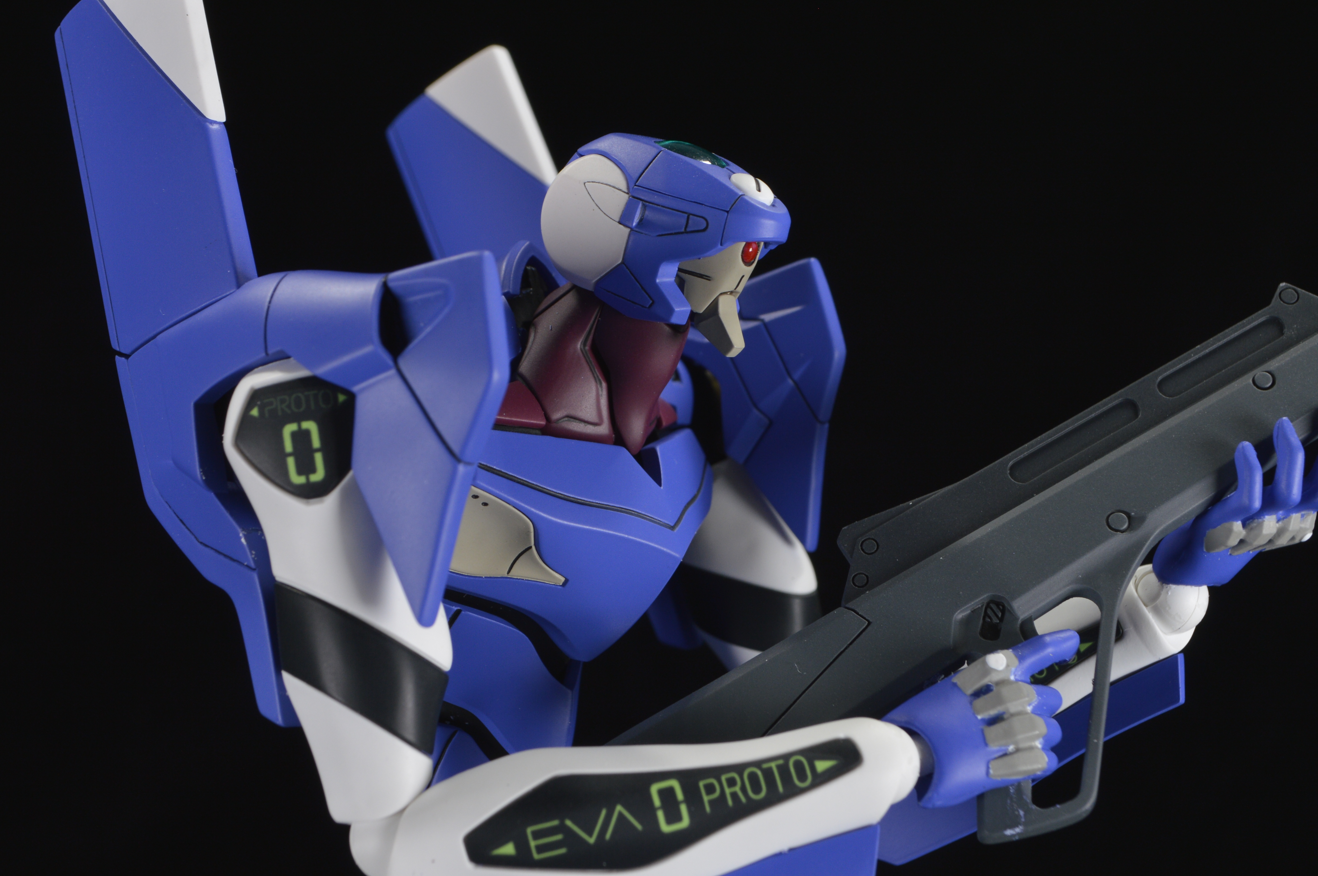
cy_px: 477
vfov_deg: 24.3
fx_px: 2035
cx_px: 643
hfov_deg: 35.9
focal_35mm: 56
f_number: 8
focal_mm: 29
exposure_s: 1/13
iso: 200
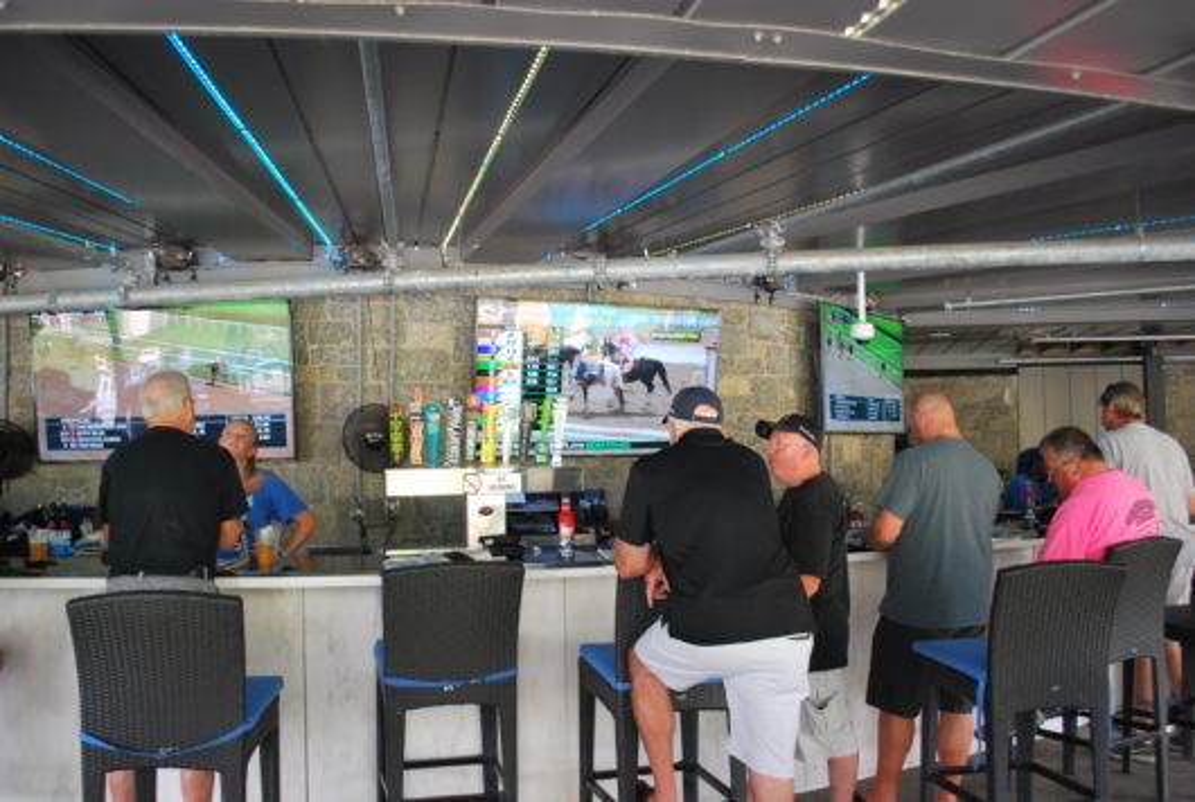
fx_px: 1098
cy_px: 401
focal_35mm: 33
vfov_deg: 40.2
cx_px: 598
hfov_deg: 57.1
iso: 280
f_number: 4
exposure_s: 1/30
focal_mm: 22
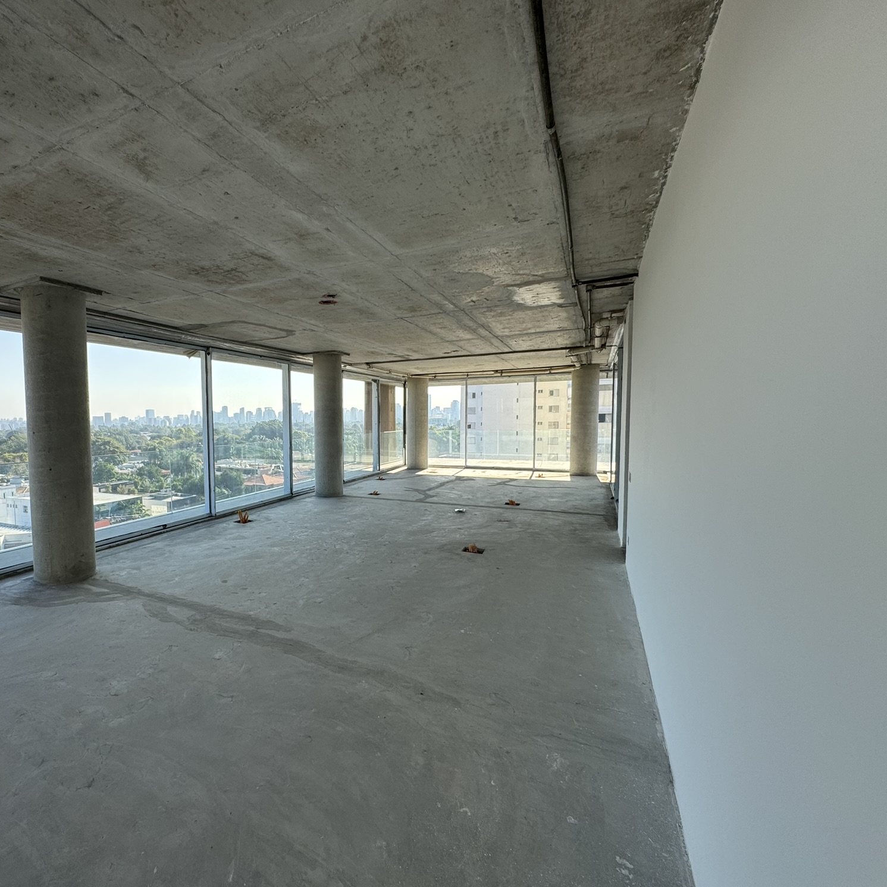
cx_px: 309
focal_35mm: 17
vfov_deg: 84.0
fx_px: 493
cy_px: 452
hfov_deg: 81.6
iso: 40
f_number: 2.2
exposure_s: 1/541
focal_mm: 2.22
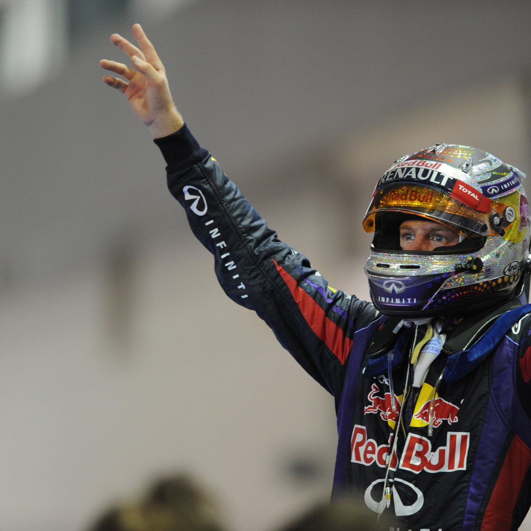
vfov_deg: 3.4
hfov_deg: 3.4
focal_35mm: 512
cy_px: 266
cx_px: 322
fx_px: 8886
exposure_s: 1/250
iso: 1250
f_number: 4
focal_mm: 400
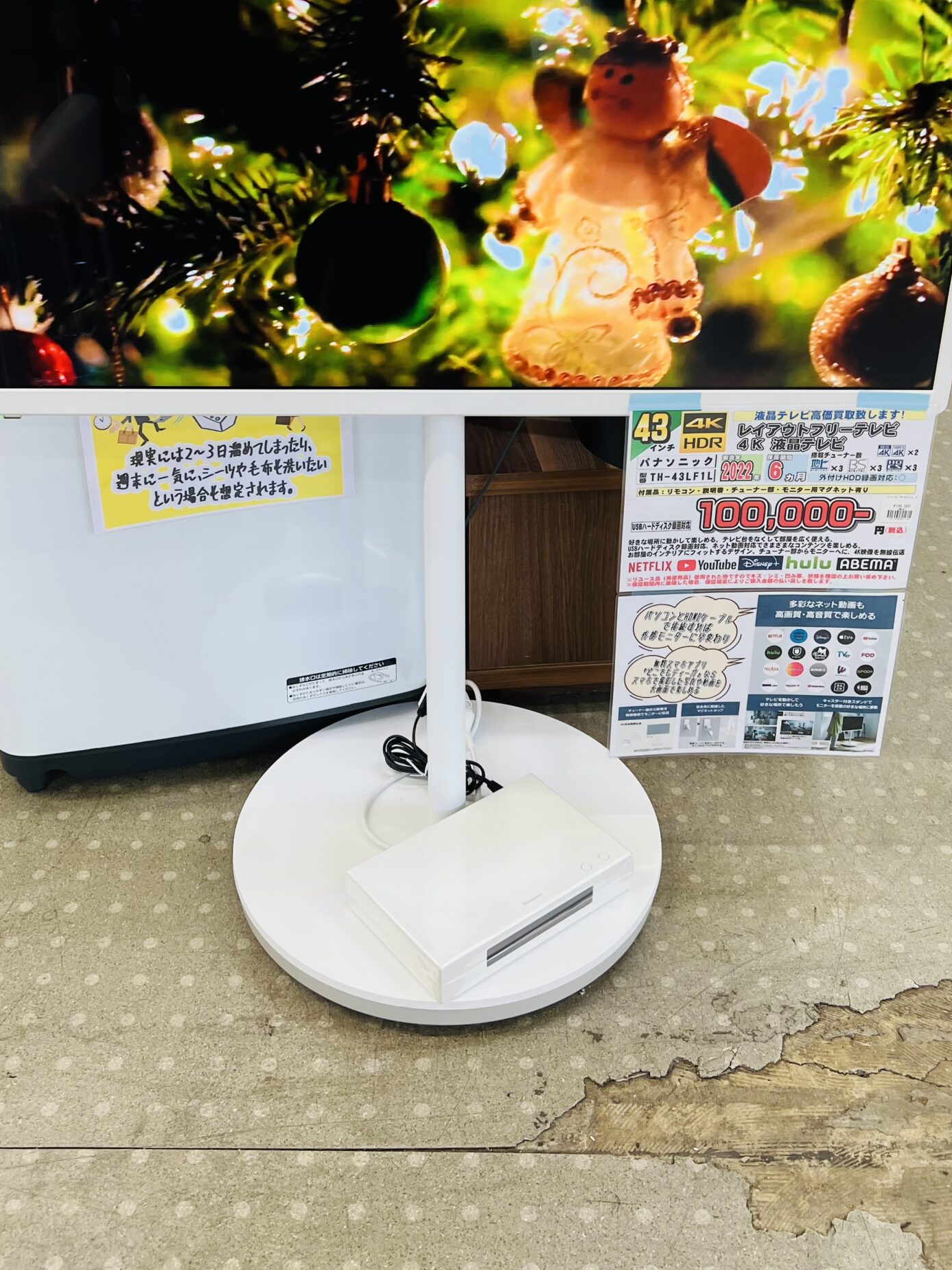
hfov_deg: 39.6
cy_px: 407
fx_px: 1320
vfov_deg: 50.3
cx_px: 450
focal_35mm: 36
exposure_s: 1/100
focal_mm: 5.7
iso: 80
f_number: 1.5
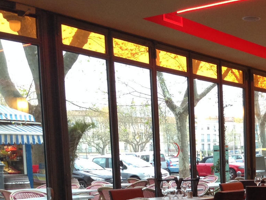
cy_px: 205
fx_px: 538
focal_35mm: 70
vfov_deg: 20.3
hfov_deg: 26.1
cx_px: 276
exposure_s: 1/20
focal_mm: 4.12
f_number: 2.4
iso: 125
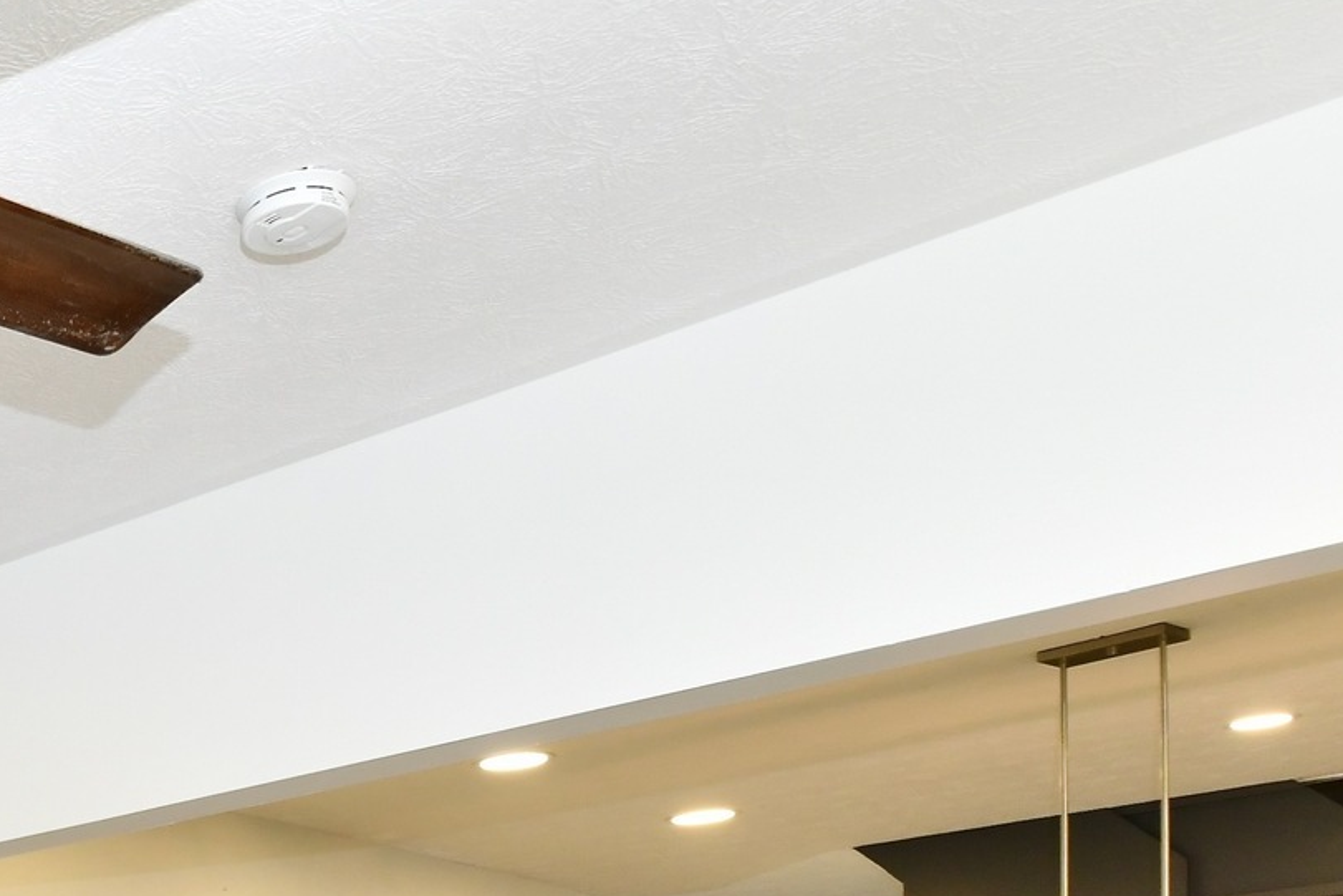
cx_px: -696
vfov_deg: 21.2
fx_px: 1977
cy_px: 1368
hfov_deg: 26.5
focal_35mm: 53
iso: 640
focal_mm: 14
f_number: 6.3
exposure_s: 1/60
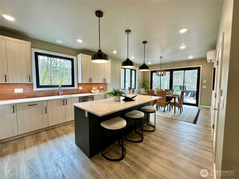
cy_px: 90
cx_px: 120
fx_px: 97
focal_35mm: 14
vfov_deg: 85.7
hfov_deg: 102.1
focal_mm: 2.22
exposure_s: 1/120
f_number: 2.2
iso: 160
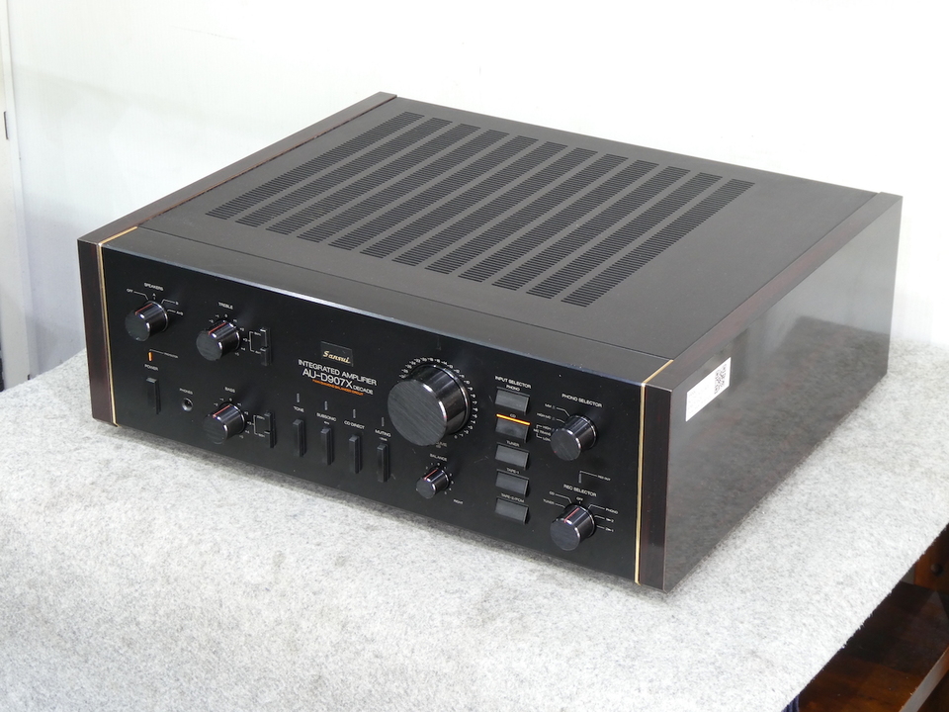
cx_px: 474
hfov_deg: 26.3
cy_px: 356
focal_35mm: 74
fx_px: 2029
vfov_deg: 19.9
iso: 200
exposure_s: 1/5
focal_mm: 13.2
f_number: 4.6
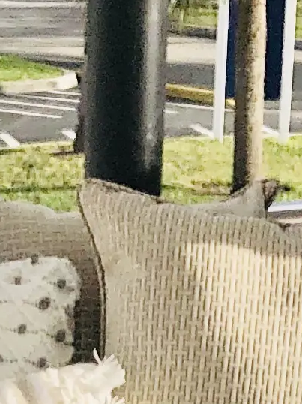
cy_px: 948
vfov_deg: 8.6
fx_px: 2445
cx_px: -93
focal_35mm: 210
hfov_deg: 7.0
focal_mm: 3.99
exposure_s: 1/2315
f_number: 1.8
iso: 20
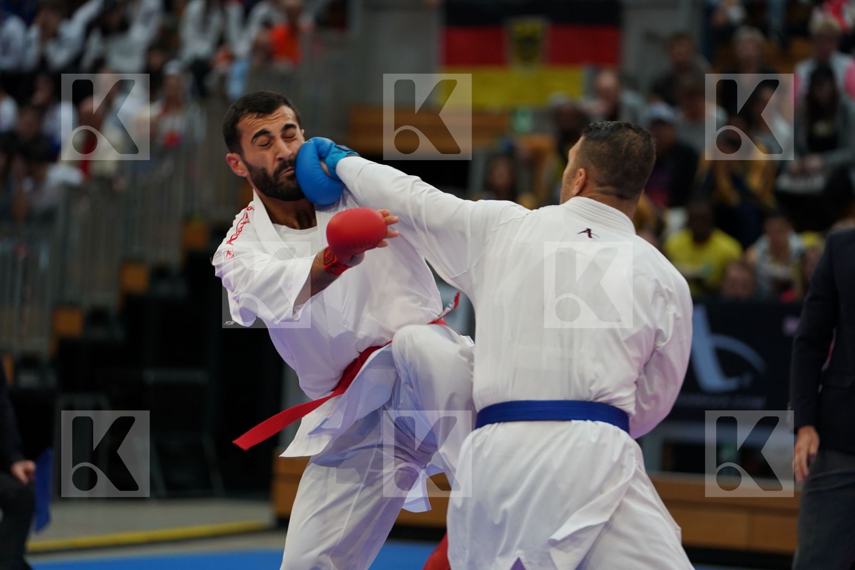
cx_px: 428
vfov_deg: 8.5
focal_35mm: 161
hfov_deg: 12.8
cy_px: 285
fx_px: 3823
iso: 1250
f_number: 2.8
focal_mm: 161
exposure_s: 1/1000
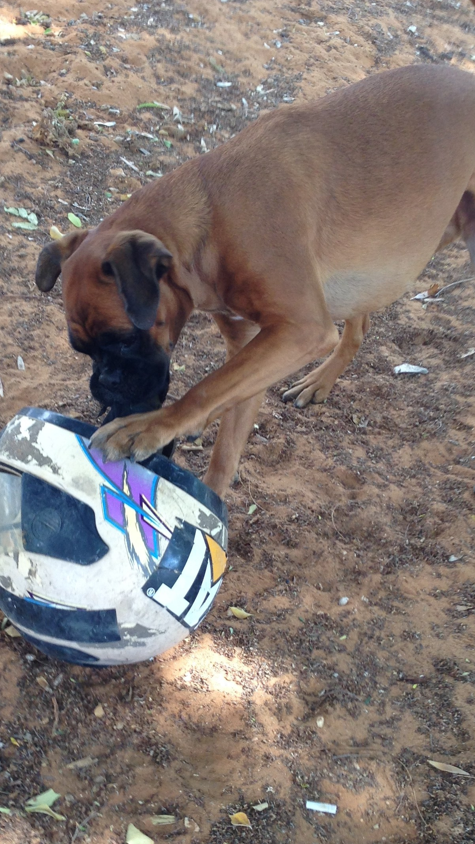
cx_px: 174
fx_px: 1232
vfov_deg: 37.8
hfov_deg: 21.8
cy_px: 462
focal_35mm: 55
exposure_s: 1/120
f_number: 2.4
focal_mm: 4.12
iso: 64
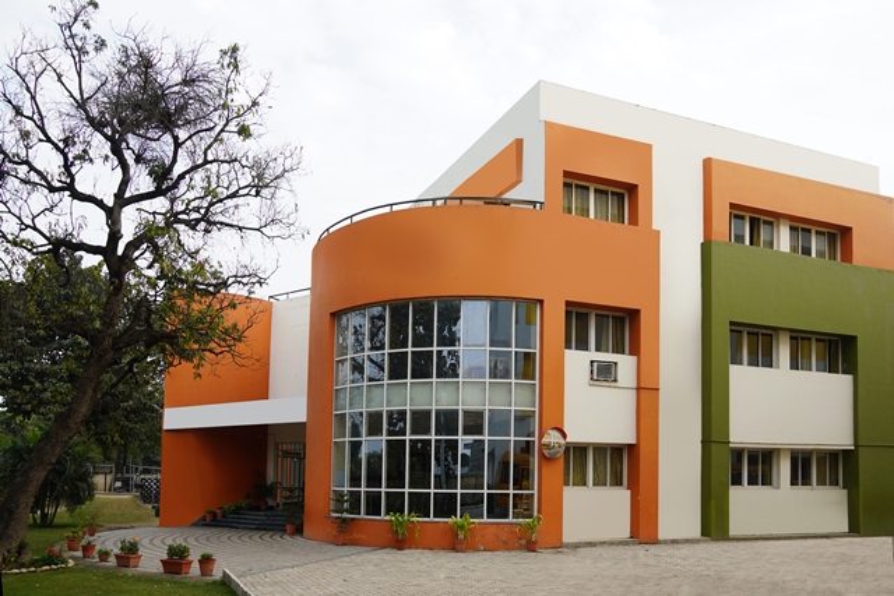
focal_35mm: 27
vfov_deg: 48.0
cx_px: 447
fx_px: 671
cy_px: 298
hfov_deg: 67.4
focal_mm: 18
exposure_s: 1/200
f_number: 4.5
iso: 100
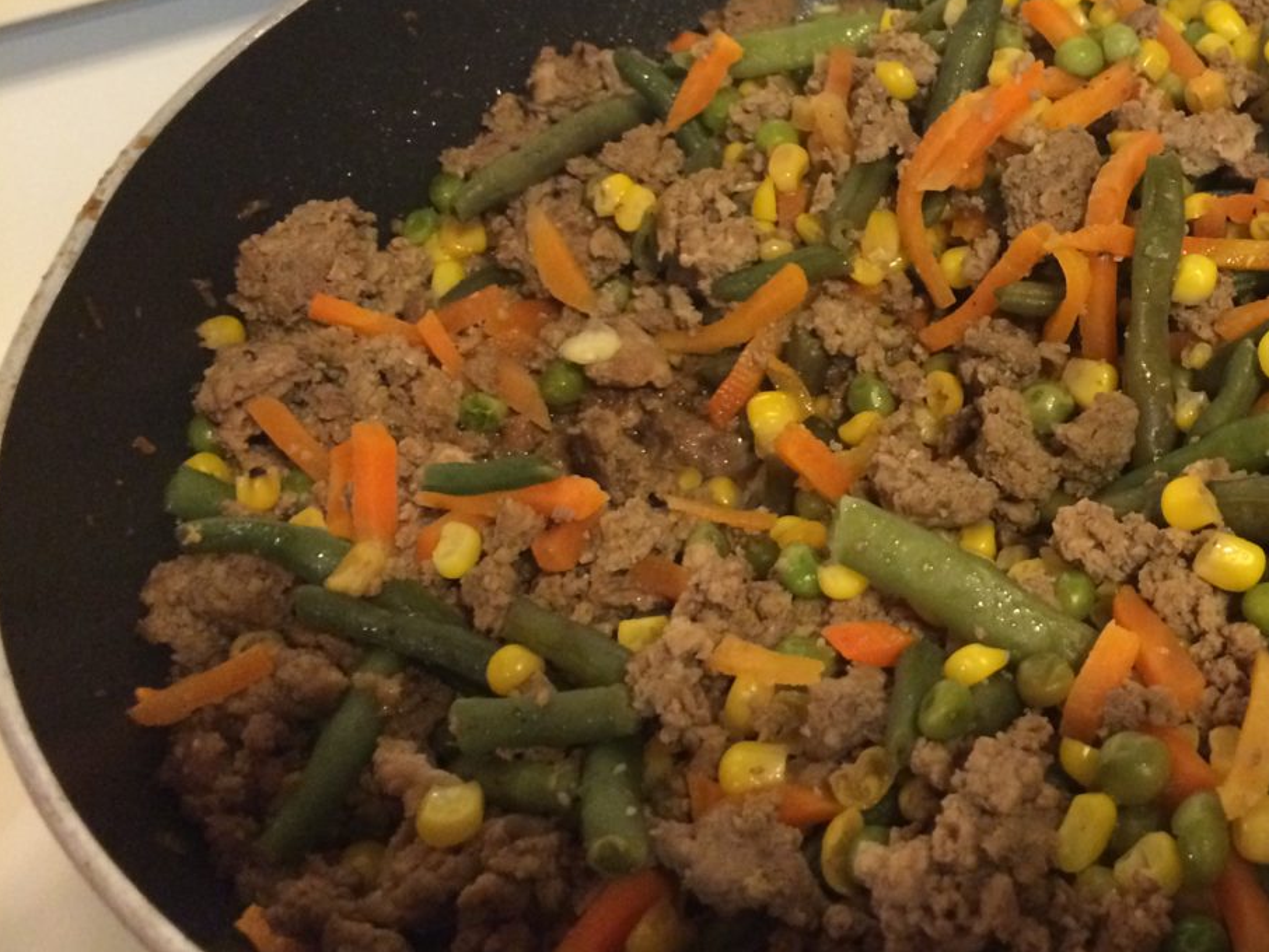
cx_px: 1042
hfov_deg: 38.0
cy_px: 328
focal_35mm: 48
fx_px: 1760
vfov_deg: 30.1
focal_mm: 4.15
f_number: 2.2
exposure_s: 1/20
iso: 320
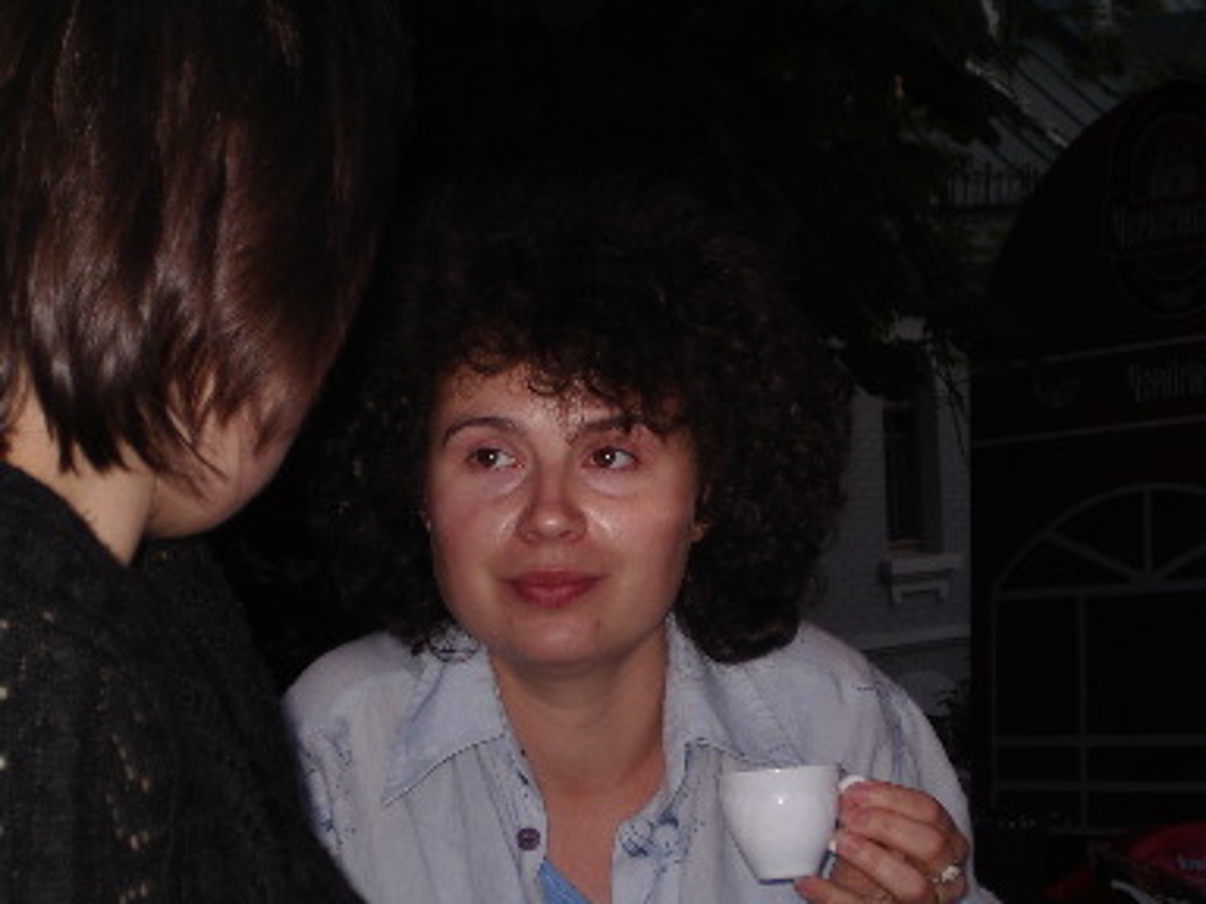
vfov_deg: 13.0
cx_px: 603
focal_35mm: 114
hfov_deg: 17.3
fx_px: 3972
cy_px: 452
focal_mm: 17.4
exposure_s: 1/125
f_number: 5
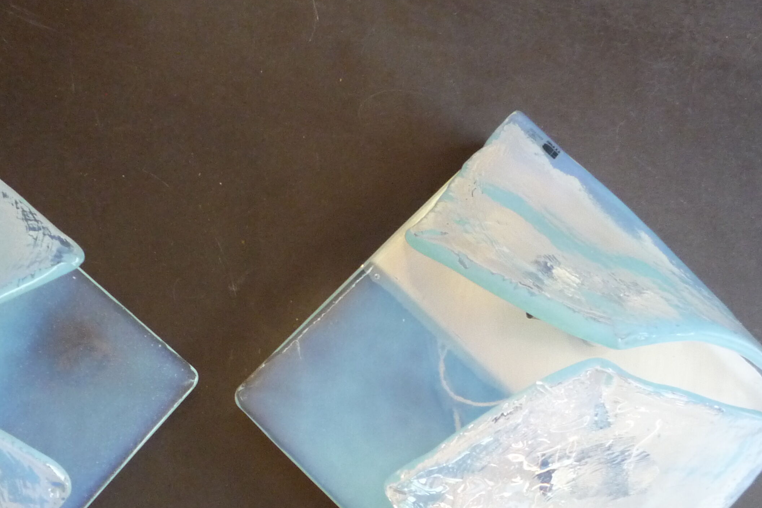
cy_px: 357
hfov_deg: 36.3
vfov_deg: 24.9
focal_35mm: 54
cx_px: 219
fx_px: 1143
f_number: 3.3
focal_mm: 5.2
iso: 320
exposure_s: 1/30
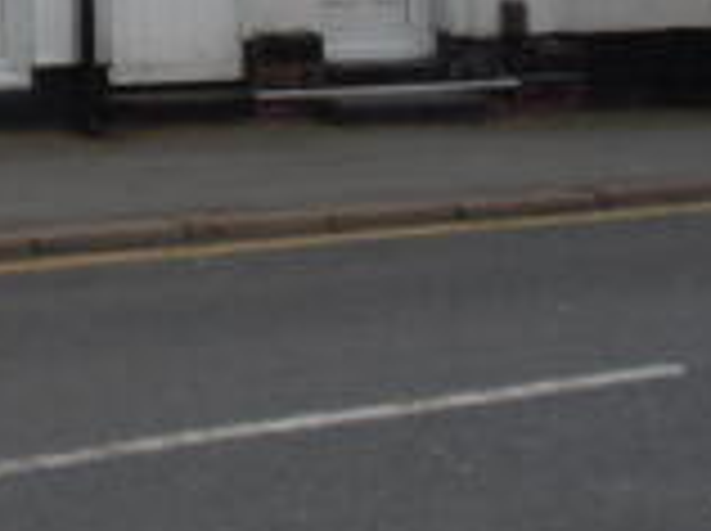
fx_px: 2276
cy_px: -398
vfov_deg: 12.3
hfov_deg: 17.1
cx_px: -110
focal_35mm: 111
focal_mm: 5.4
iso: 100
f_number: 3.5
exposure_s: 1/500
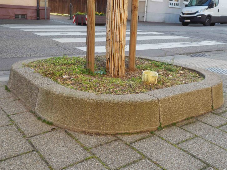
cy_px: 80
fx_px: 236
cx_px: 110
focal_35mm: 36
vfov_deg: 39.7
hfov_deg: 51.3
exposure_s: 1/160
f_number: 5.6
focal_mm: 17
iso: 200
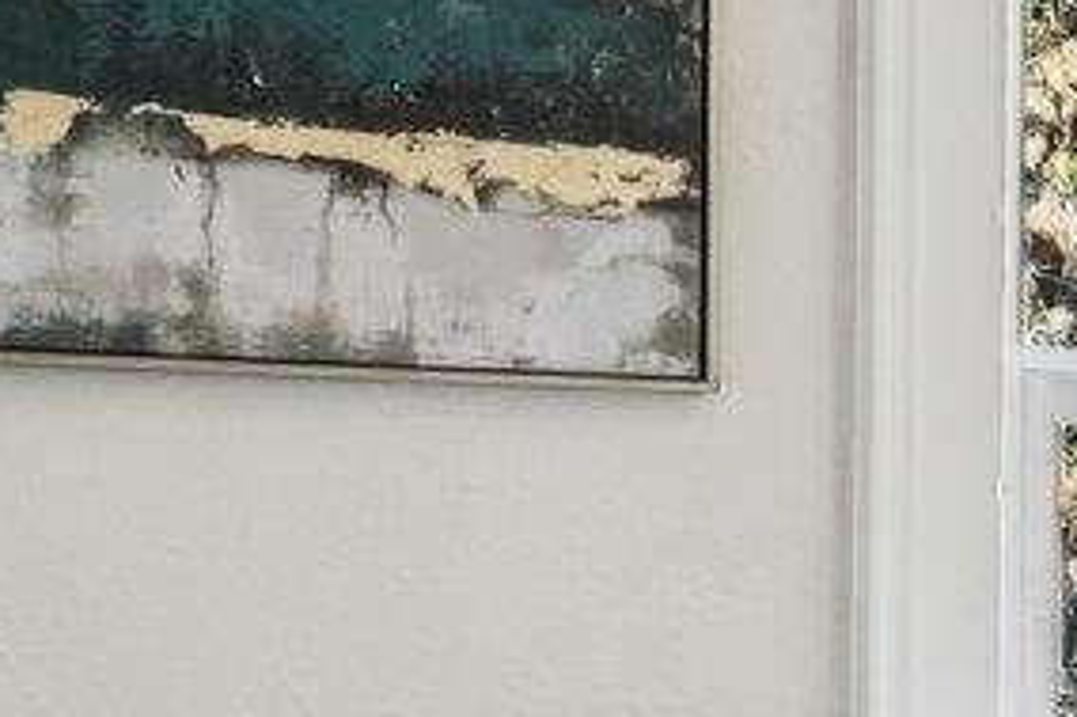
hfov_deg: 13.7
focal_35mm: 101
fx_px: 3020
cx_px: 2655
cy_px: 575
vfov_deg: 13.5
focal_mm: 14
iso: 640
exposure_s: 1/40
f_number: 8
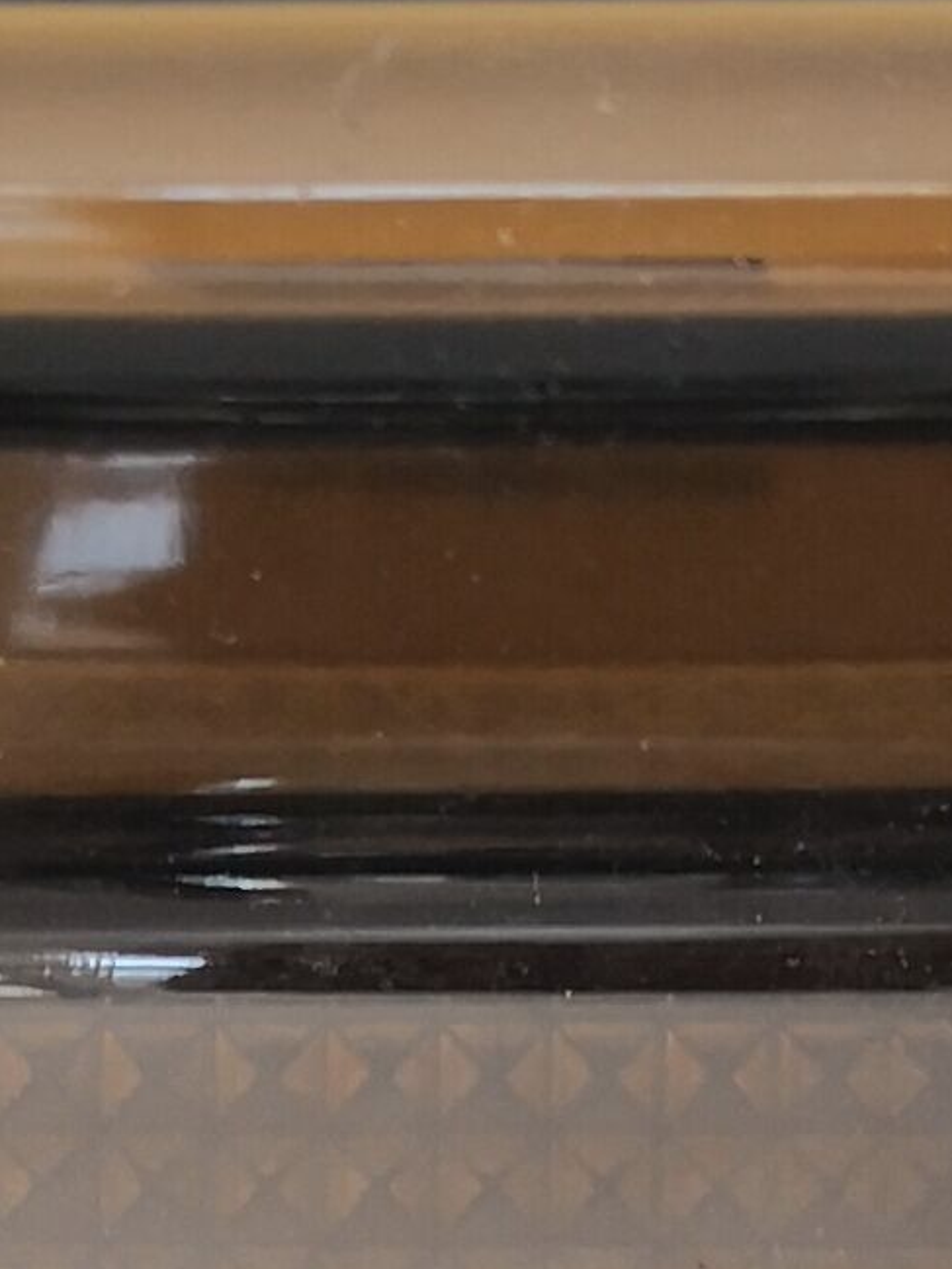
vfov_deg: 11.0
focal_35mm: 165
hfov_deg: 9.0
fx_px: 6048
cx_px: 278
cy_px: 2432
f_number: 1.6
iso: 64
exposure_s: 1/50
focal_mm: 3.95
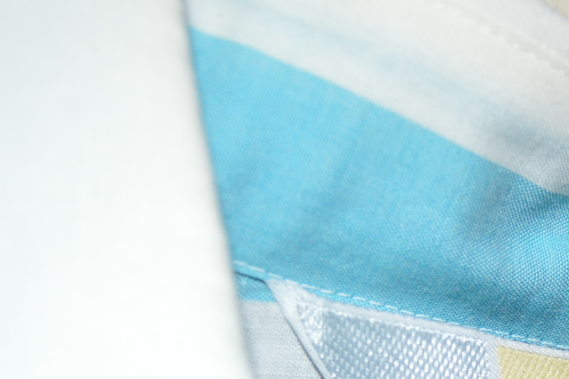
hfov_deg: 21.6
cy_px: 517
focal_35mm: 91
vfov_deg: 14.3
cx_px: 575
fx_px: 1437
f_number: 3.5
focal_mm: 18
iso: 360
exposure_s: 1/60
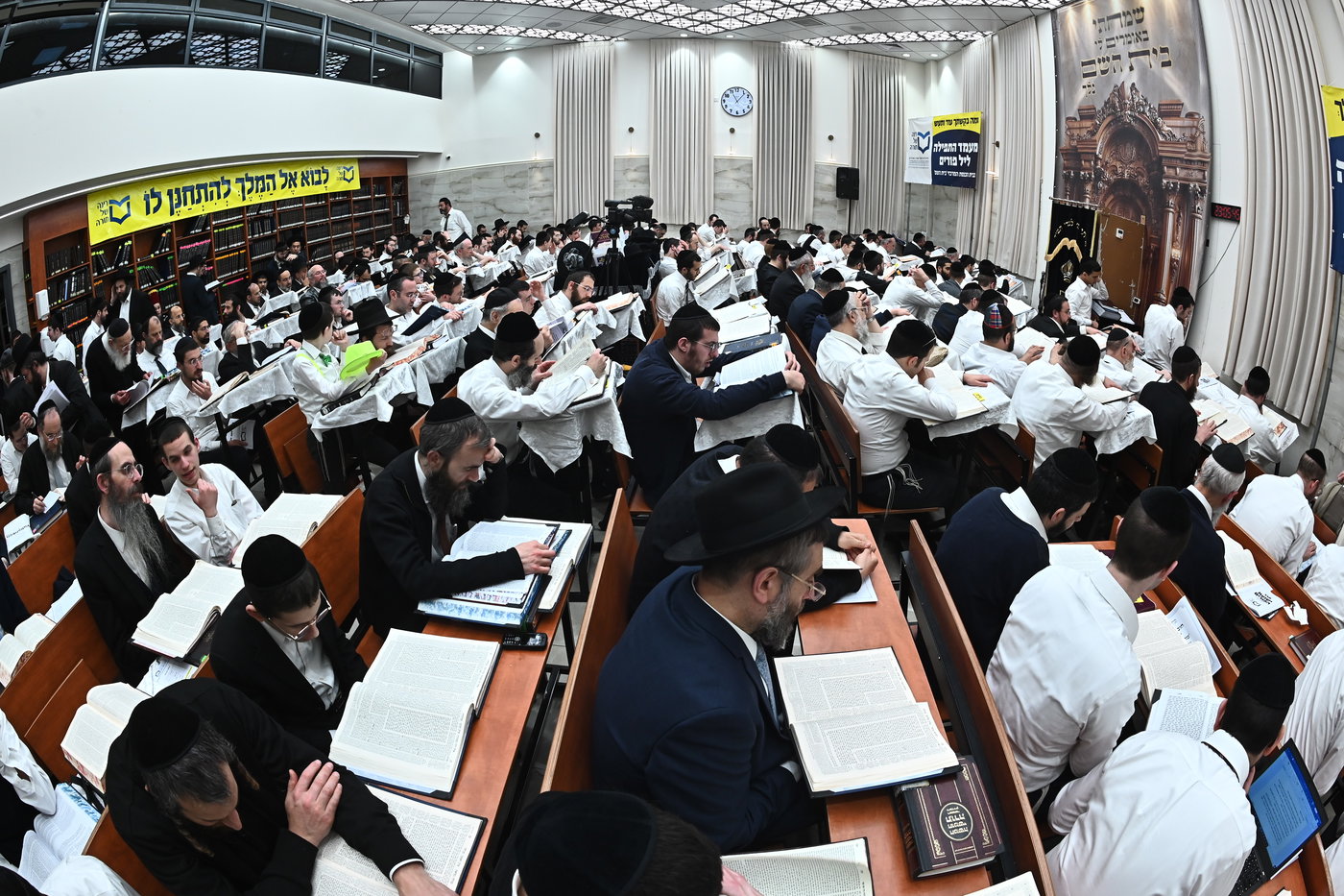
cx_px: 672
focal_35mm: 16
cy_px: 448
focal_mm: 16
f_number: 10
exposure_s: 1/200
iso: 1250
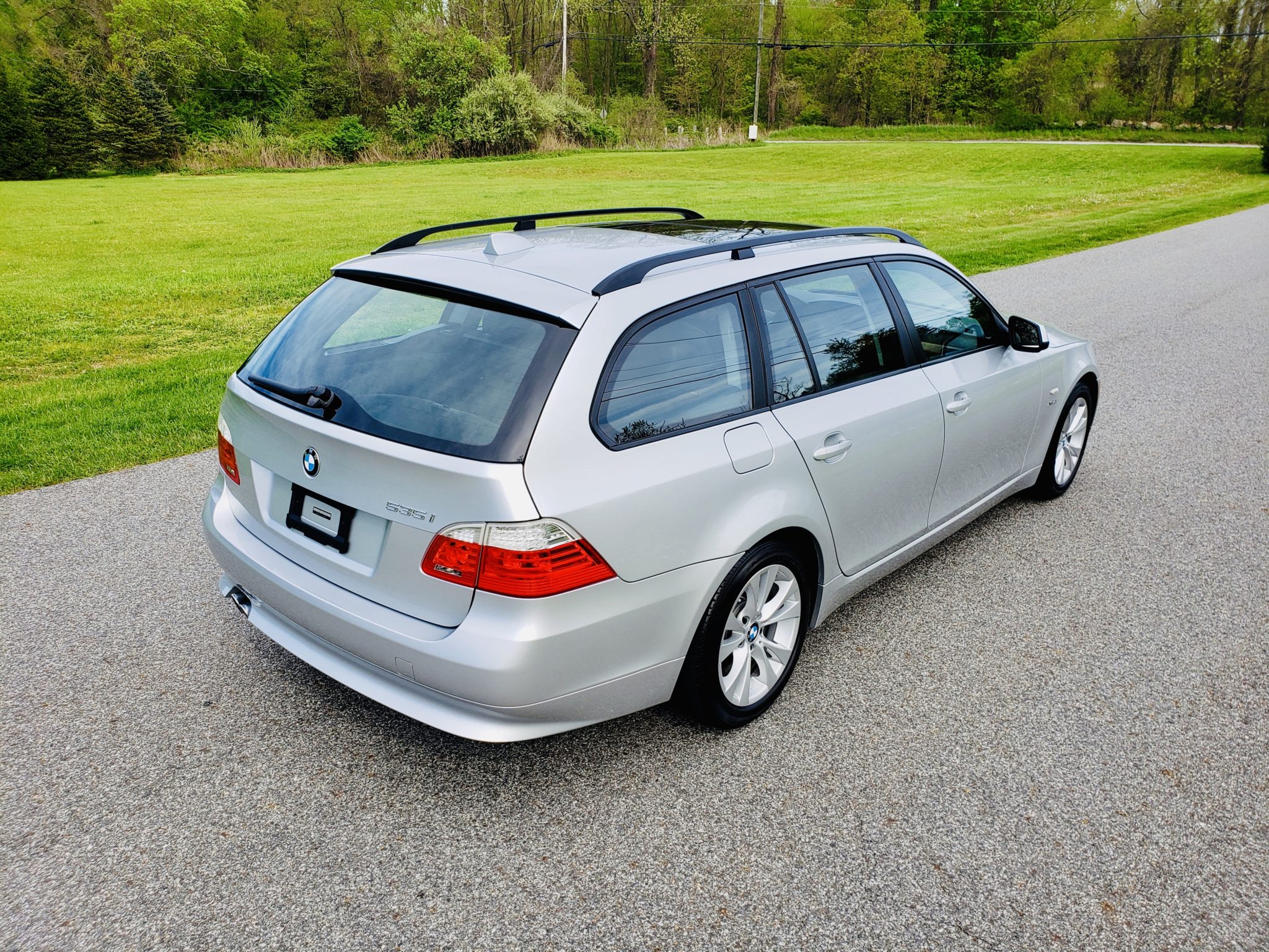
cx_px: 634
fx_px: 953
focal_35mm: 26
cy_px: 476
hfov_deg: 67.3
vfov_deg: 53.1
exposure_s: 1/726
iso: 50
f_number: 2.4
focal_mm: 4.3
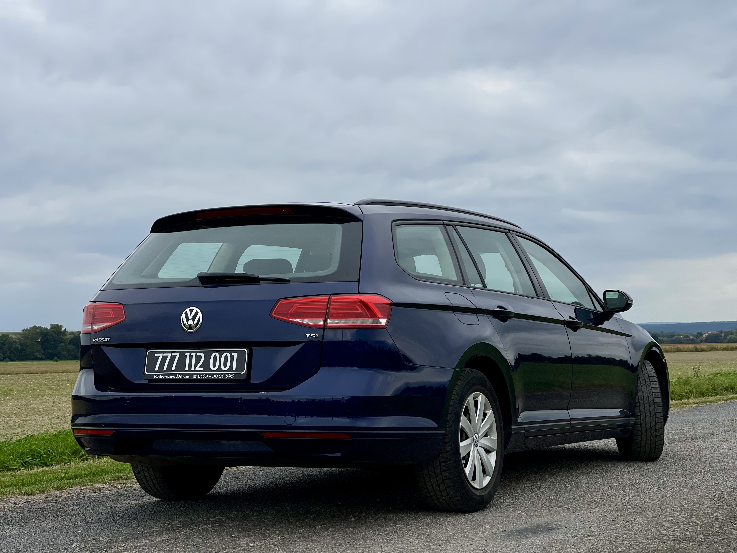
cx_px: 368
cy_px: 276
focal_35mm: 64
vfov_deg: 22.9
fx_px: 1363
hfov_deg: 30.3
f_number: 2.2
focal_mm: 7.5
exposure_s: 1/579
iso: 32
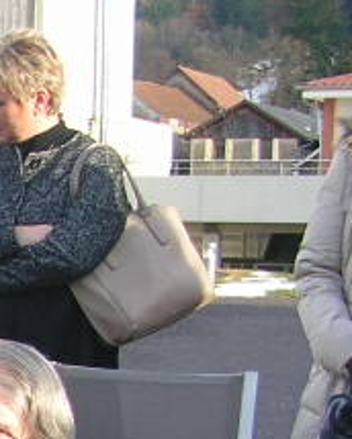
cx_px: -495
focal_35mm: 163
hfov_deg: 8.6
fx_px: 2123
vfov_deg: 11.5
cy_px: 582
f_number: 2.8
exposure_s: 1/273
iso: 50
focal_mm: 5.8
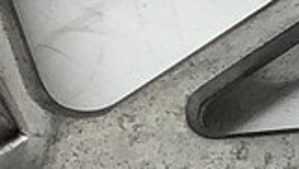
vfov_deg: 4.5
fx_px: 2127
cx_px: 591
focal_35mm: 268
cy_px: 266
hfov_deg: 7.7
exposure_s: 1/120
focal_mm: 3.3
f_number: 2.4
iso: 40
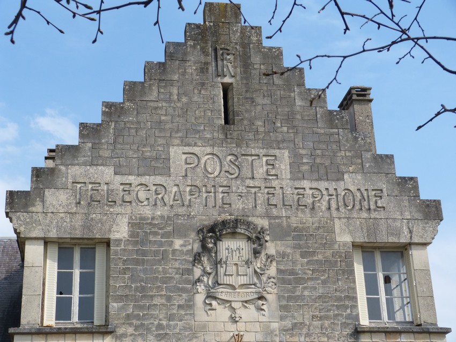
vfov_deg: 22.9
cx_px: 228
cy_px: 171
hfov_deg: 30.3
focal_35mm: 64
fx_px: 843
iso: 100
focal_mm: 11.6
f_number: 4
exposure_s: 1/1000
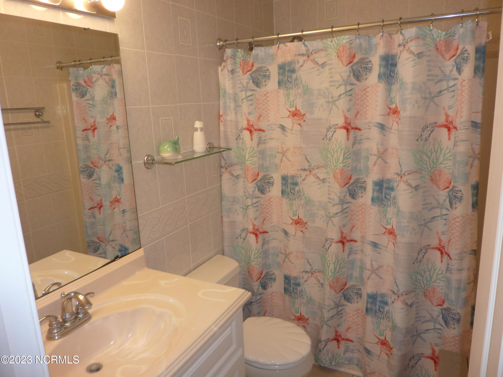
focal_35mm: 25
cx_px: 252
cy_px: 188
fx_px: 363
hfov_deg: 69.4
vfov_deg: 54.9
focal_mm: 4.1
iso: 100
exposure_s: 1/30
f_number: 3.3
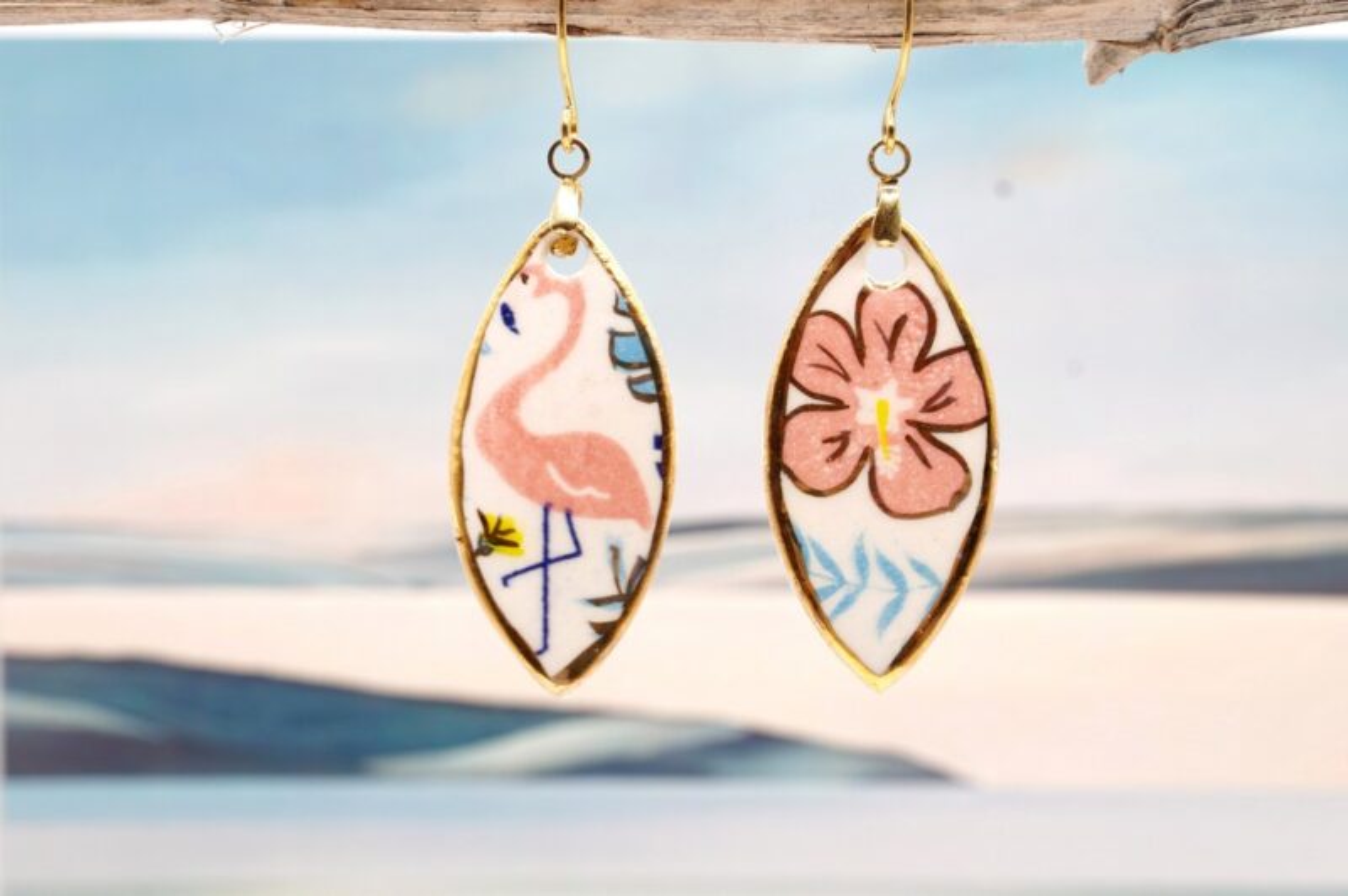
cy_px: 448
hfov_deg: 13.8
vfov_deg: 9.2
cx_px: 674
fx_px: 5556
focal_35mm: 148
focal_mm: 99
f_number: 10
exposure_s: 1/8
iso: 200
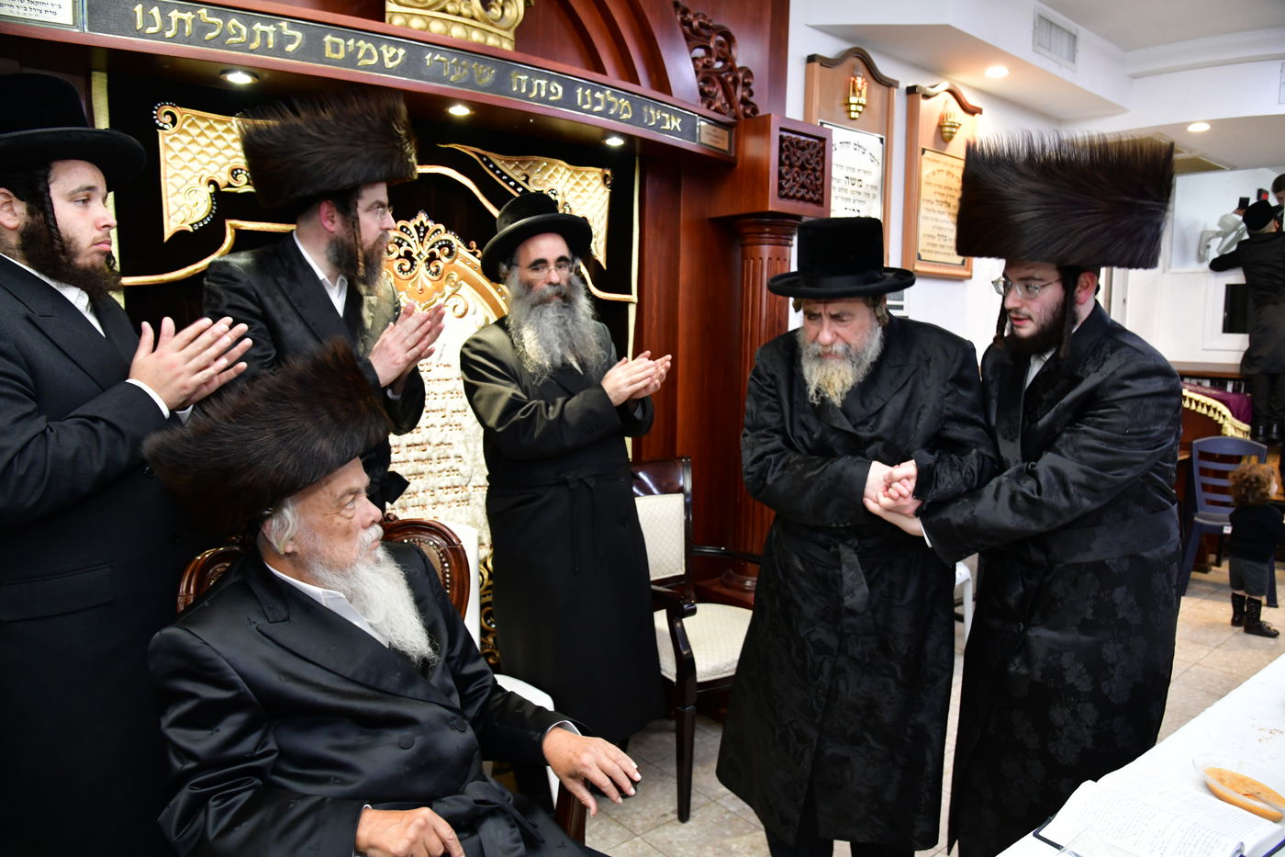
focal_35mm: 24
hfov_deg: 73.8
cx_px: 642
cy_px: 428
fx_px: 857
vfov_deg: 53.1
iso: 3200
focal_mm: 24
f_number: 5.6
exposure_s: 1/100
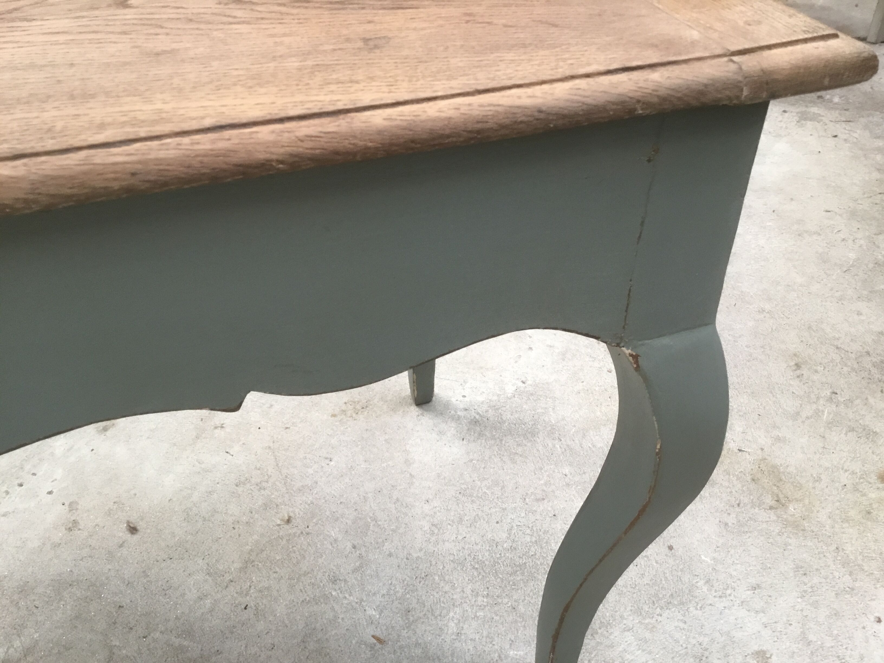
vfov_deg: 45.4
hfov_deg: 58.4
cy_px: 332
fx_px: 792
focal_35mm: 31
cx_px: 442
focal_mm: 3.3
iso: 64
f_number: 2.4
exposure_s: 1/33
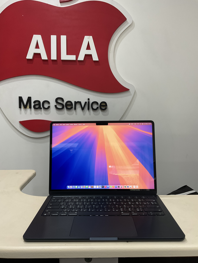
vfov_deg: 61.7
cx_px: 99
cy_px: 132
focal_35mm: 29
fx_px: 221
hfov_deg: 48.2
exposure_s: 1/50
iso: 64
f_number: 1.8
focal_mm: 3
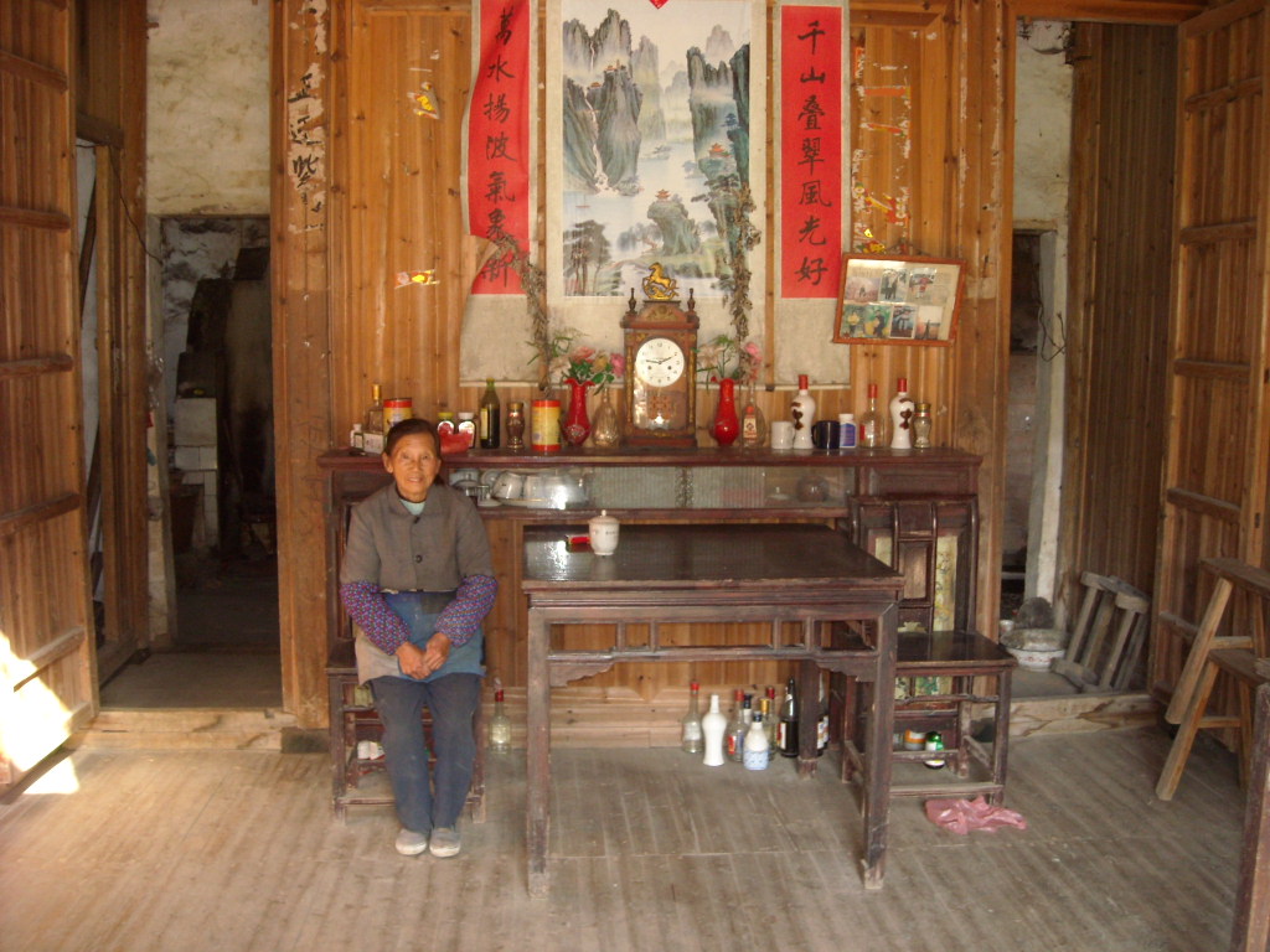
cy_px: 476
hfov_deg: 52.6
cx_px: 635
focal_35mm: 35
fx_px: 1284
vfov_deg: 40.7
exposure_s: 1/30
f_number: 2.8
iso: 200
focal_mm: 5.7
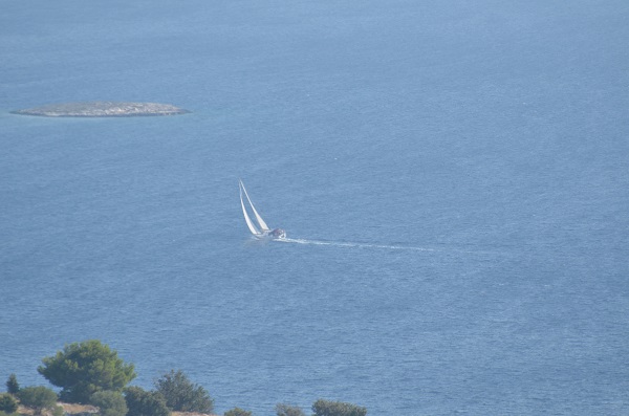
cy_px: 208
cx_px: 314
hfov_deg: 4.6
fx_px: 7844
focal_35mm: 450
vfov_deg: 3.0
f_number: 6.3
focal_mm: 300
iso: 640
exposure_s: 1/2000
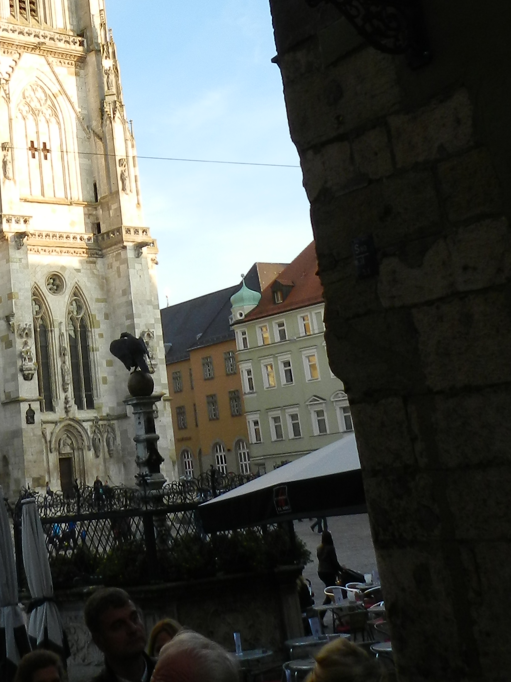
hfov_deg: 25.5
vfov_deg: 33.2
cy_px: 123
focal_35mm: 56
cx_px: 83
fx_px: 1102
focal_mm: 4
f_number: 3.4
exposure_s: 1/400
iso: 160
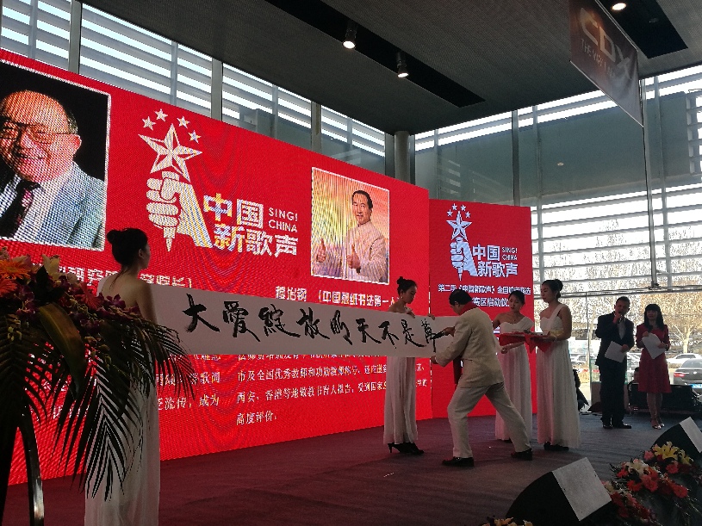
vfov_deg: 51.3
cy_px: 263
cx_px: 351
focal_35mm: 27
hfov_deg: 65.3
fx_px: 547
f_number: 2.2
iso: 50
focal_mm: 4.5
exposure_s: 1/143
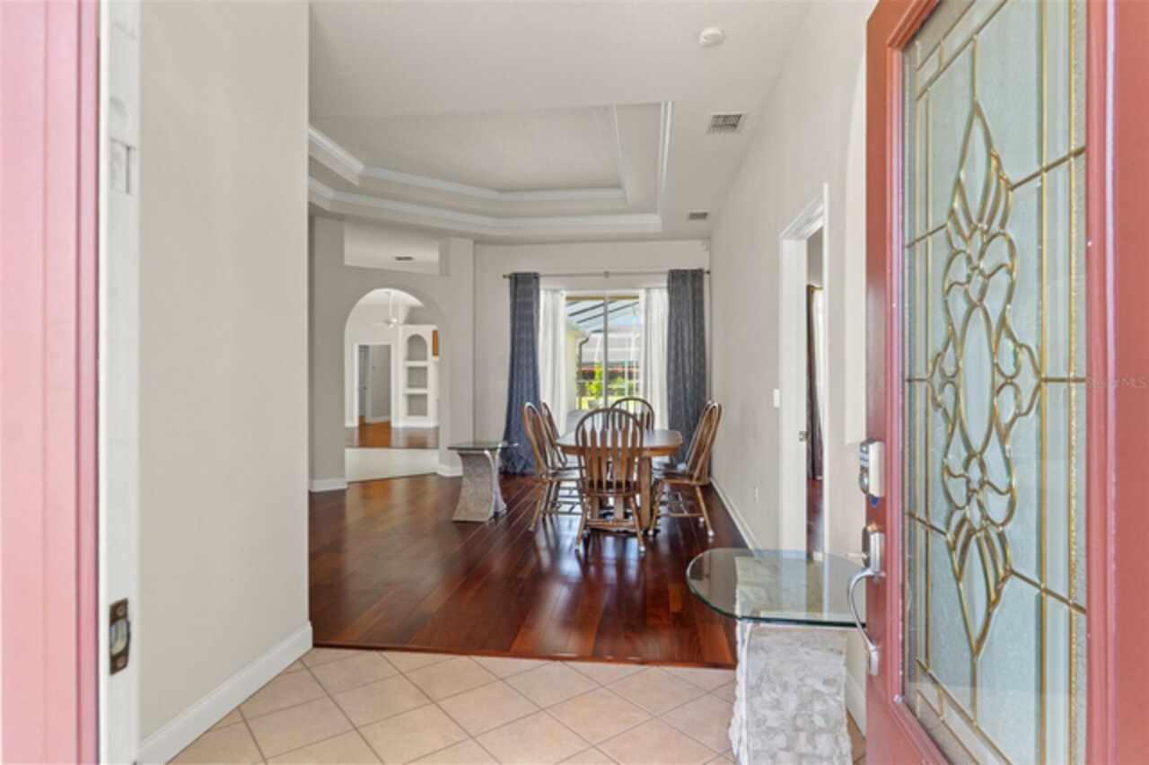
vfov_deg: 59.4
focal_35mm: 21
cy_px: 382
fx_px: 670
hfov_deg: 81.2
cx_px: 574
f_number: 7.1
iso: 400
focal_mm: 14
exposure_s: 1/5
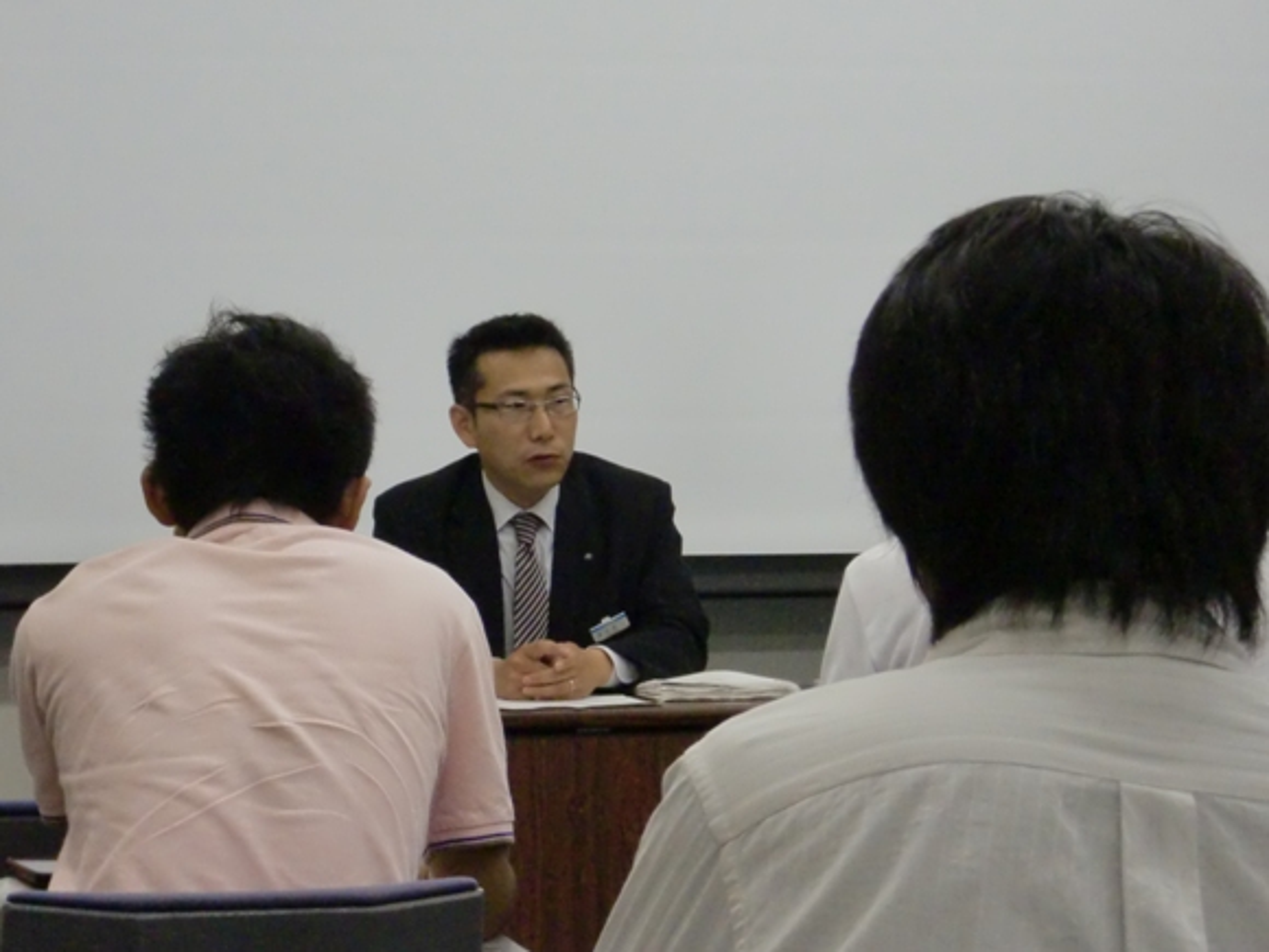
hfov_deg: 17.6
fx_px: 4106
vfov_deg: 13.2
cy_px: 476
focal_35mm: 112
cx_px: 634
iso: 640
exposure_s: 1/100
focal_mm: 19.6
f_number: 5.8
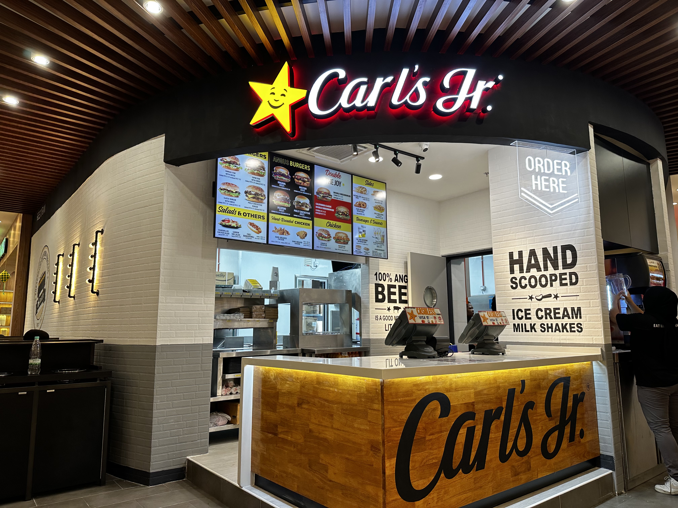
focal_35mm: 24
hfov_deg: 71.6
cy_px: 254
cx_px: 339
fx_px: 470
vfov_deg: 56.8
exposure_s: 1/100
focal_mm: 6.86
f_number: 1.78
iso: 100
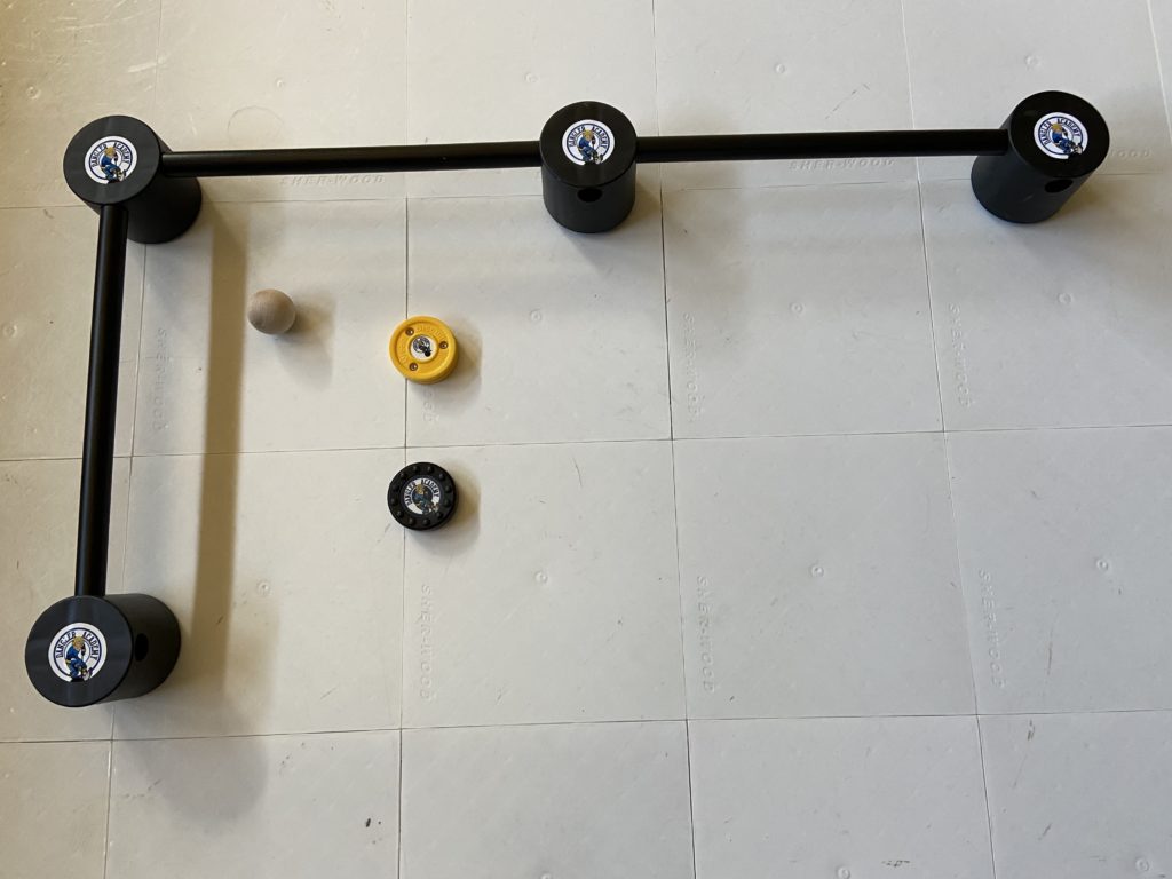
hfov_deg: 67.3
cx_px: 586
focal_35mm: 26
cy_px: 440
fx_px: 880
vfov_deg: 53.1
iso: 200
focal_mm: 4.25
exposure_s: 1/60
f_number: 1.8
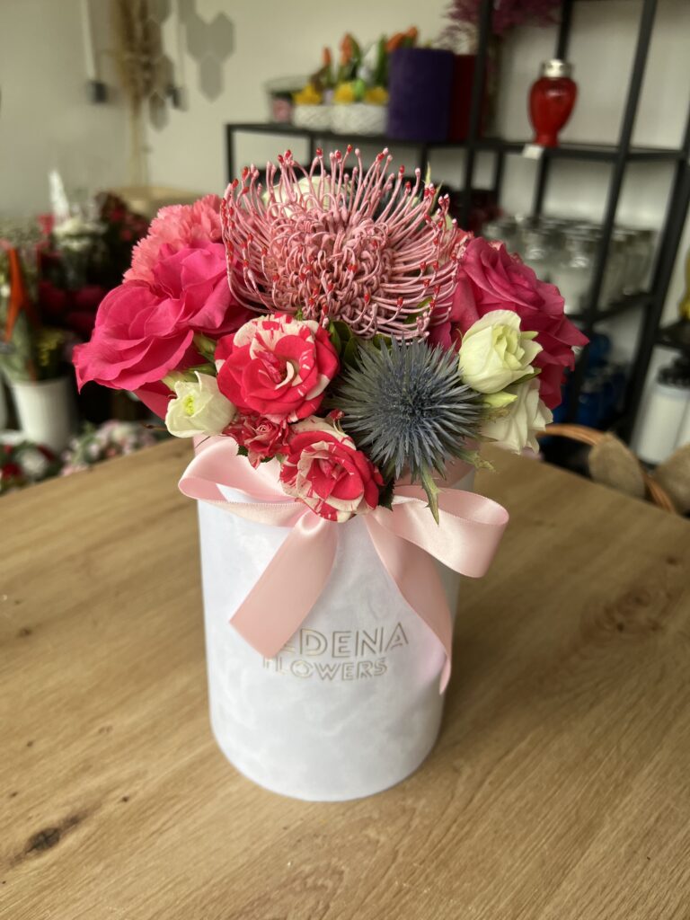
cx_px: 345
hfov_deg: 53.1
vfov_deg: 67.3
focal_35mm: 26
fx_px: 691
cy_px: 460
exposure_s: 1/121
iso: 64
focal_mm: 5.7
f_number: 1.5
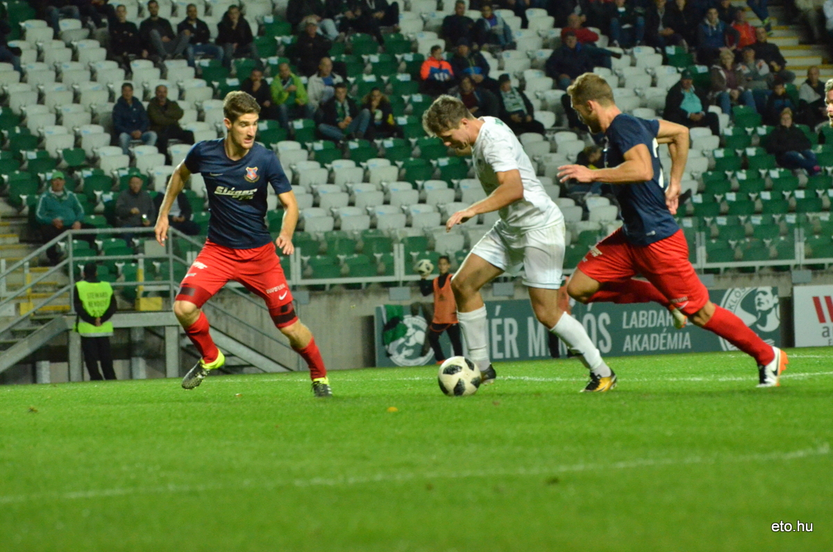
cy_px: 276
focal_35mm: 270
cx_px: 416
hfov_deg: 7.6
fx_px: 6235
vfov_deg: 5.1
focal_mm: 180
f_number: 5
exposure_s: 1/1000
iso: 5000
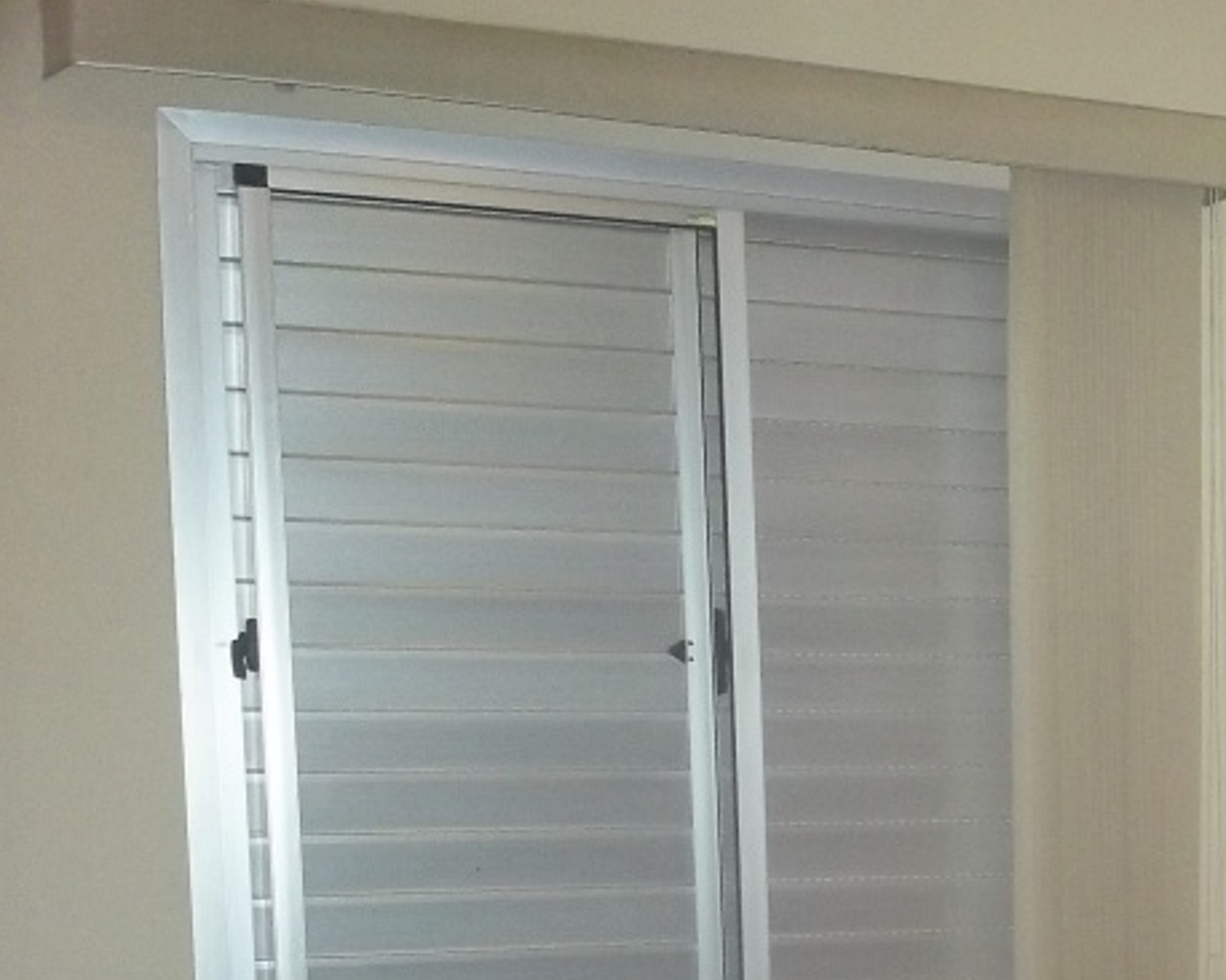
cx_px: 1360
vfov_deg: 18.0
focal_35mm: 83
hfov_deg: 21.8
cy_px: 1015
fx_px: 3010
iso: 360
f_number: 4.5
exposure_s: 1/60
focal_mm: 6.3
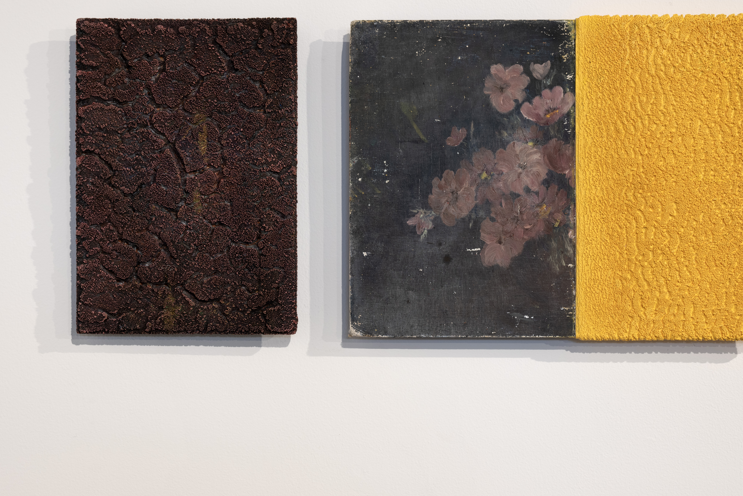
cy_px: 253
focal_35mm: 77
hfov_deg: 26.3
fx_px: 1589
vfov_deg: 17.7
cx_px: 409
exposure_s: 1/8
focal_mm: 58
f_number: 9
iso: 200
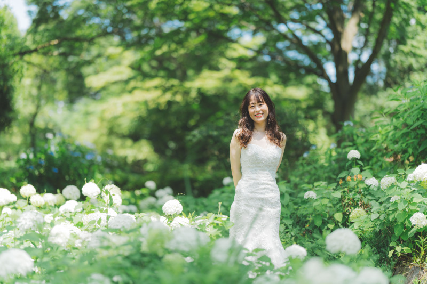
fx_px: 1008
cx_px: 214
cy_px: 142
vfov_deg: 16.1
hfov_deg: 23.9
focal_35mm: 85
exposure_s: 1/8000
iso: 200
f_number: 1.4
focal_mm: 85
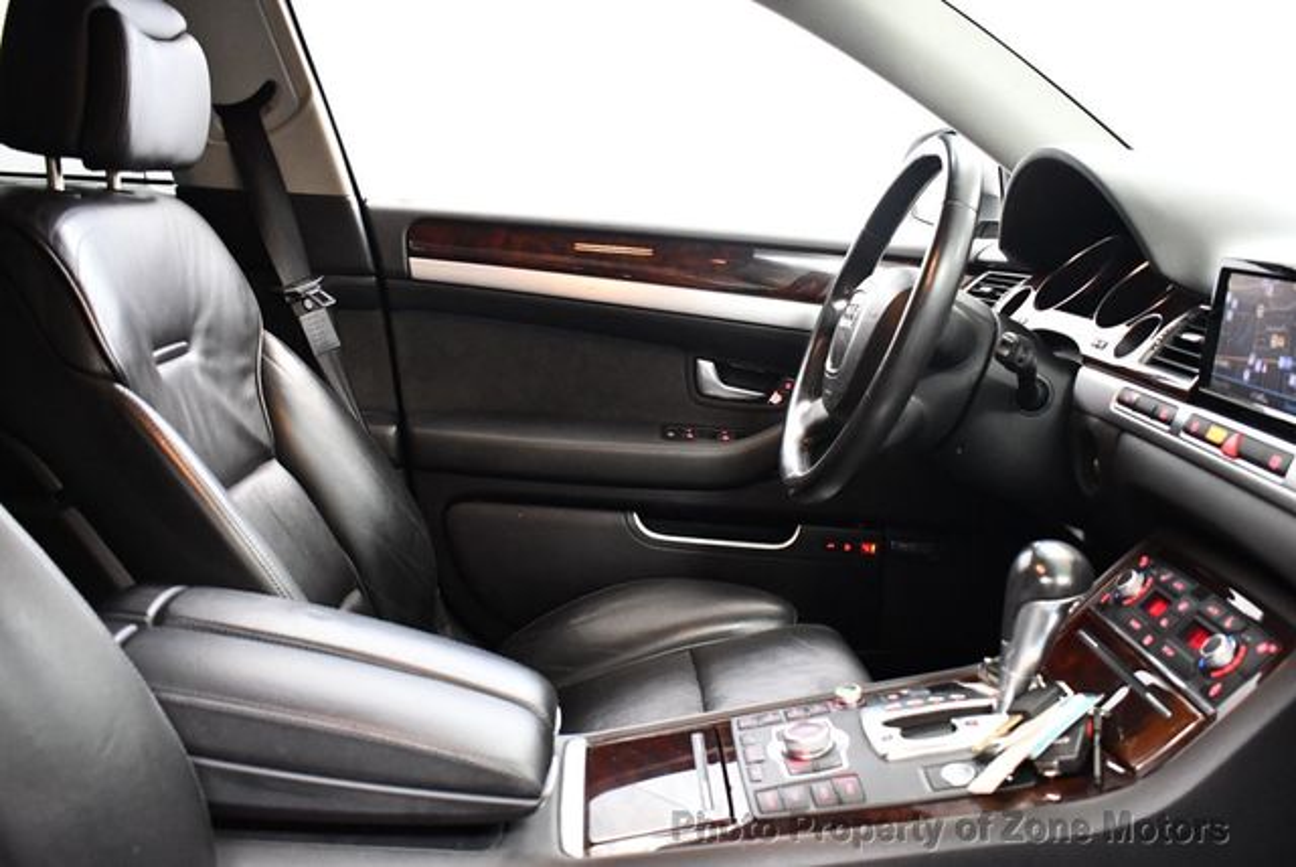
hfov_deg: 53.1
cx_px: 648
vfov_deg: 36.9
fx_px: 1297
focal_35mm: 36
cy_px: 434
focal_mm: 18
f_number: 3.5
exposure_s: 1/60
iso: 4000
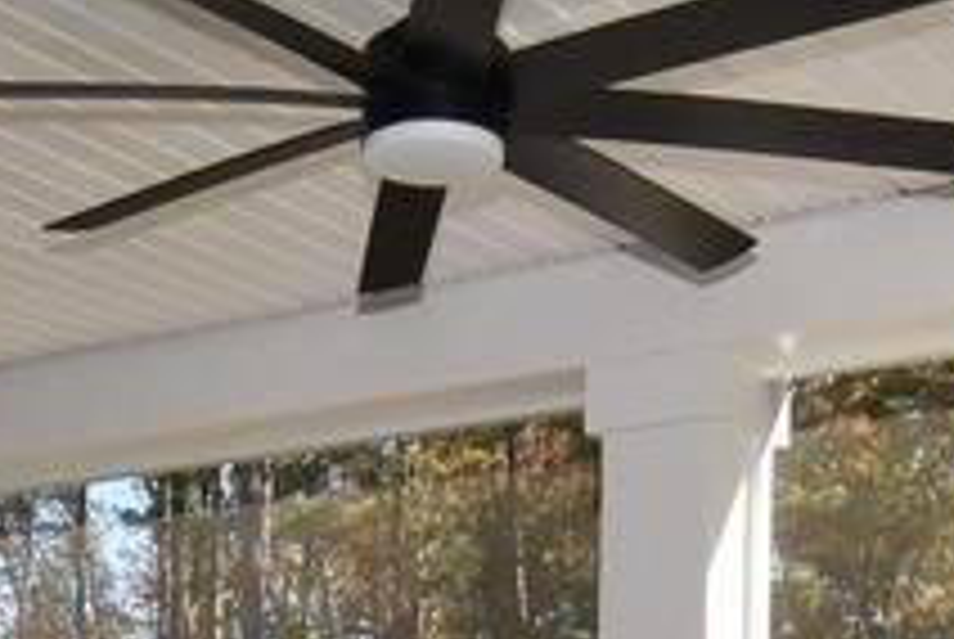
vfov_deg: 14.3
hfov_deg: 23.3
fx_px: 2309
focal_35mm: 87
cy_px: 1066
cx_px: 374
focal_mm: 12
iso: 800
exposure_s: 1/200
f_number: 16
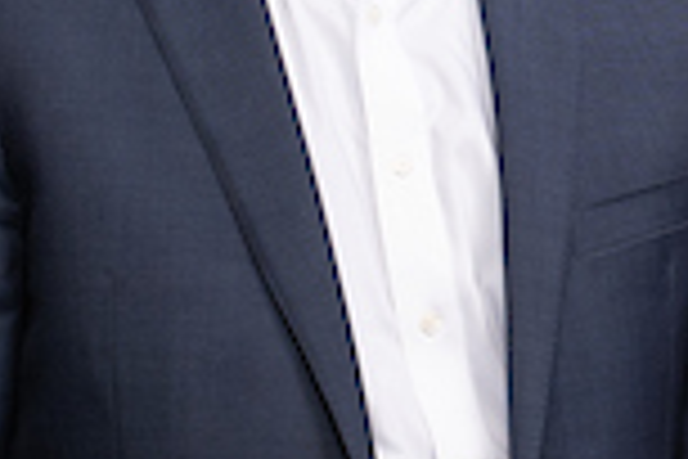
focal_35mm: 283
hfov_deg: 6.4
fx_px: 5408
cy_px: 306
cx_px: 2320
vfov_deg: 4.9
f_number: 5.6
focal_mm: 36
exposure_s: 1/640
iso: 200
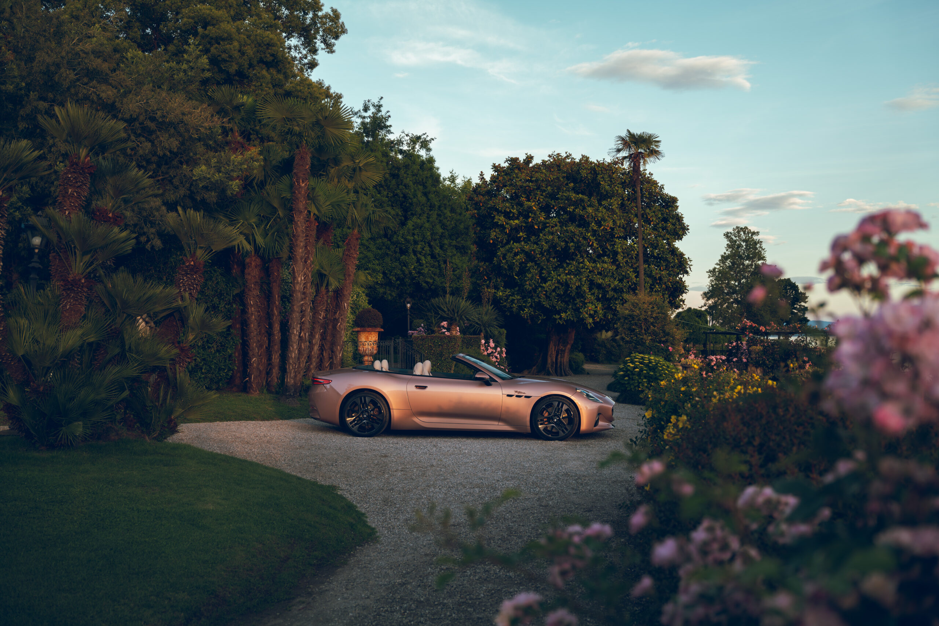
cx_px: 470
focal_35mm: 39
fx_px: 1017
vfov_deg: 34.2
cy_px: 313
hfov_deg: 49.5
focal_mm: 39
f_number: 3.3
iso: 50
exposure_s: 1/50
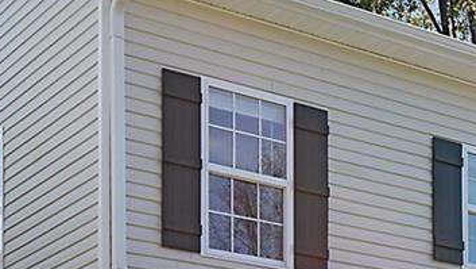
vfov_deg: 13.3
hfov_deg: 24.1
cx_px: 394
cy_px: 385
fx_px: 1093
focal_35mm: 87
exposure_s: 1/320
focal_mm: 19
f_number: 9
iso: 200
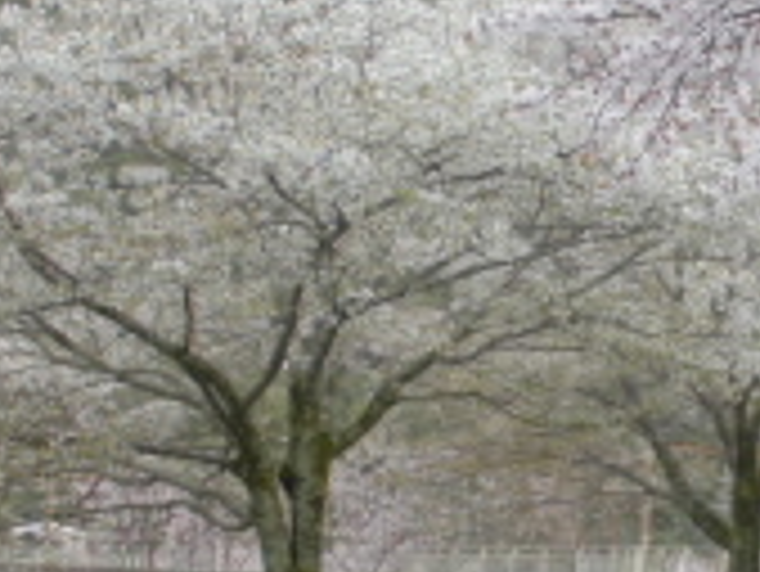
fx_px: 1977
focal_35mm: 90
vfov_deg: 16.4
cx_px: 800
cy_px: 324
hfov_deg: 20.9
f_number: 4.2
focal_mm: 6.9
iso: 100
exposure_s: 1/125
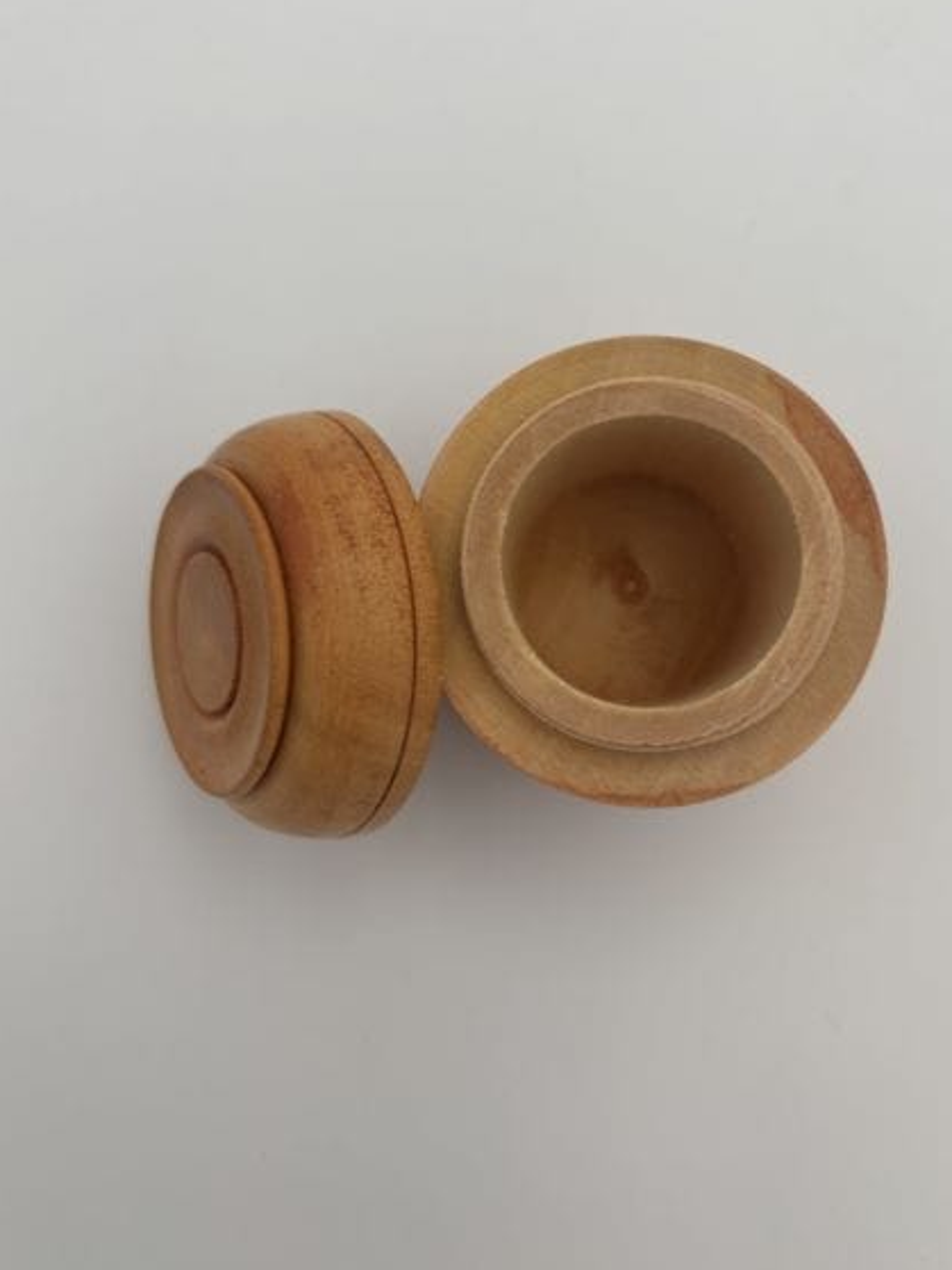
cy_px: 546
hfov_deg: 45.4
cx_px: 525
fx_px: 1137
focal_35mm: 31
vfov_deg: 58.1
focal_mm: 5.7
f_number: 1.5
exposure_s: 1/853
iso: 50
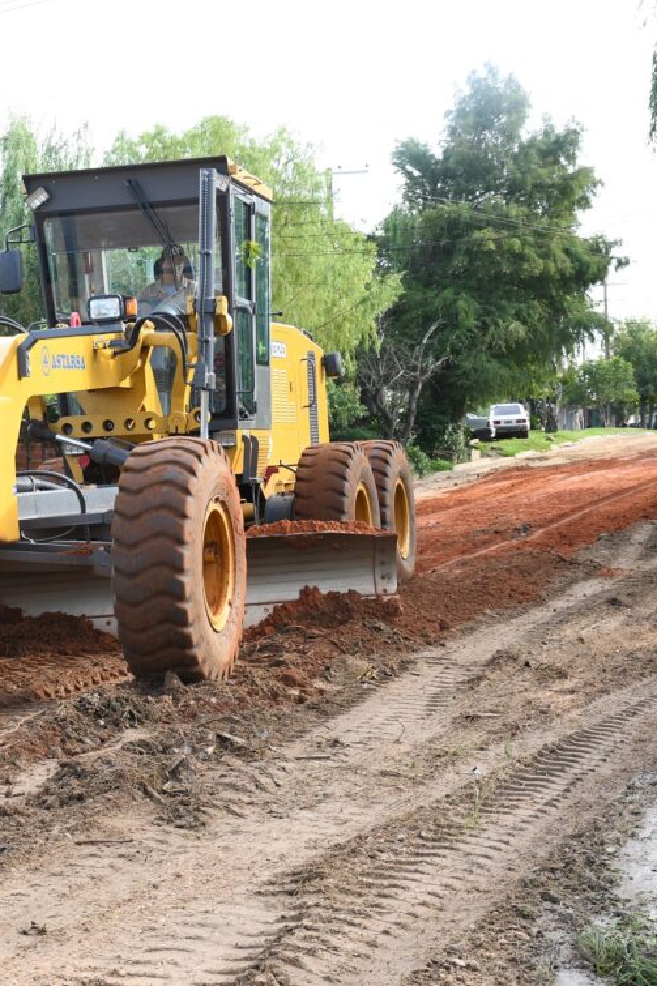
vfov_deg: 26.3
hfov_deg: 17.4
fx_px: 2109
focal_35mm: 77
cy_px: 492
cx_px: 60
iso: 125
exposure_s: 1/100
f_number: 5.6
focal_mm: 34
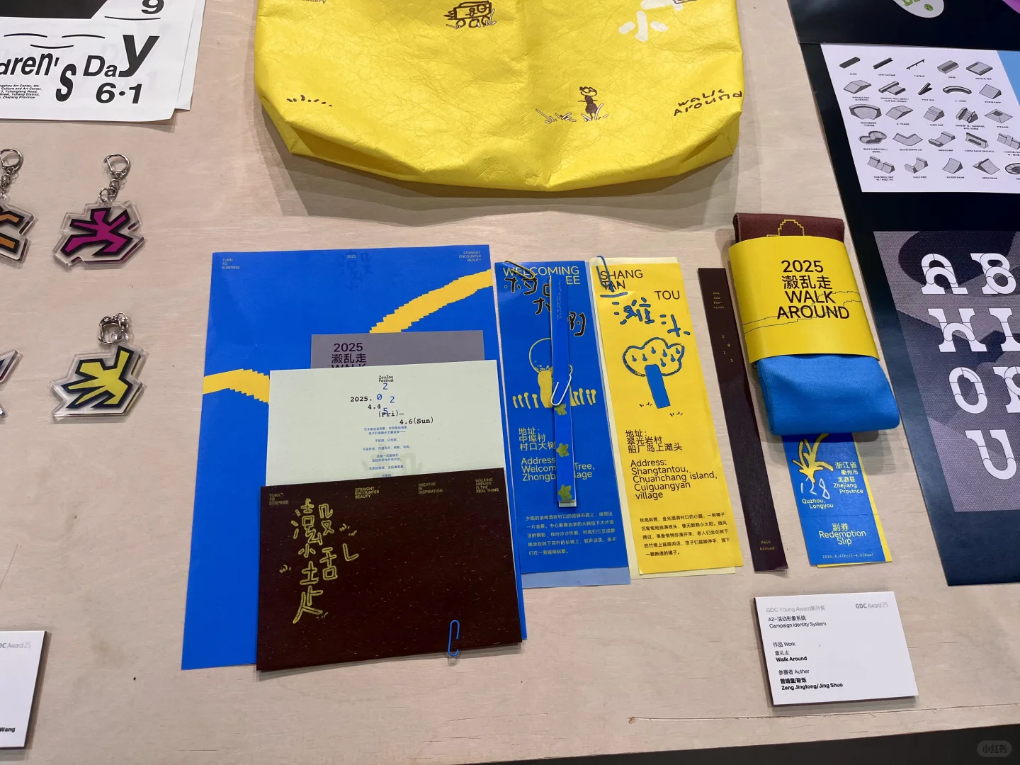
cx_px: 510
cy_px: 382
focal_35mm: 26
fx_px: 766
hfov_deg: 67.3
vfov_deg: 53.1
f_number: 1.6
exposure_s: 1/100
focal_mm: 5.1
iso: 64
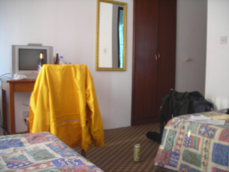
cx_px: 114
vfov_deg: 37.7
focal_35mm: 38
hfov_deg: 49.0
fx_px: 251
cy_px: 86
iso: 86
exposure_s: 1/4
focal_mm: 6.3
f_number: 3.2
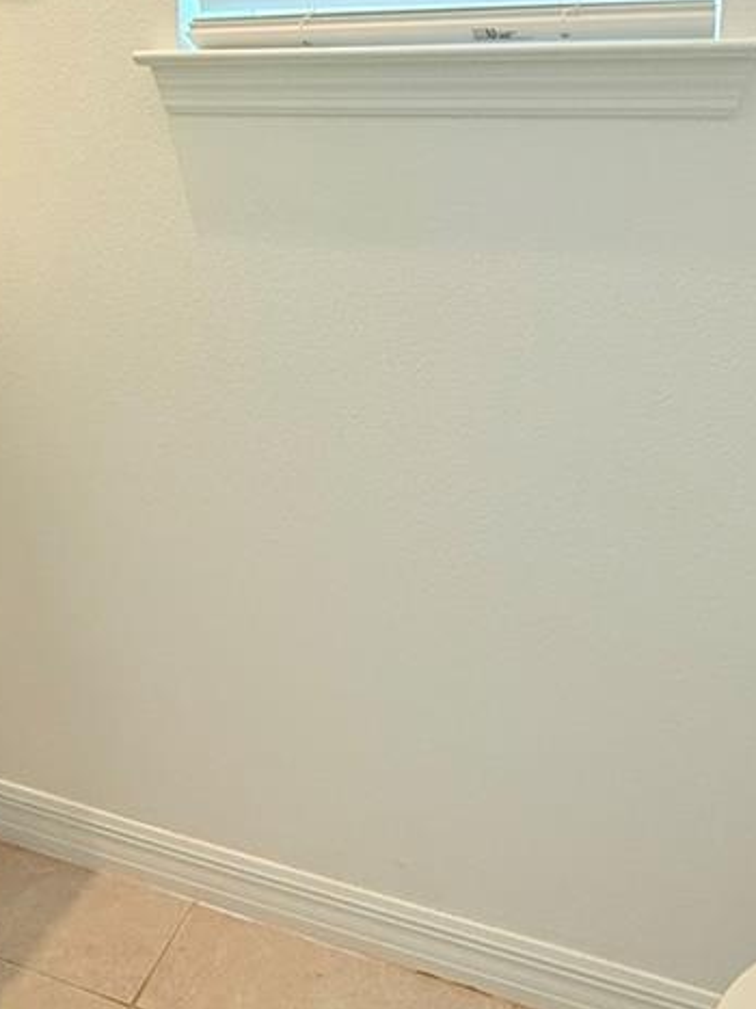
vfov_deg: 49.0
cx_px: 283
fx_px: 1049
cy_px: 233
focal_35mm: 36
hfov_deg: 39.4
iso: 160
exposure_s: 1/120
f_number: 2.2
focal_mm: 2.22
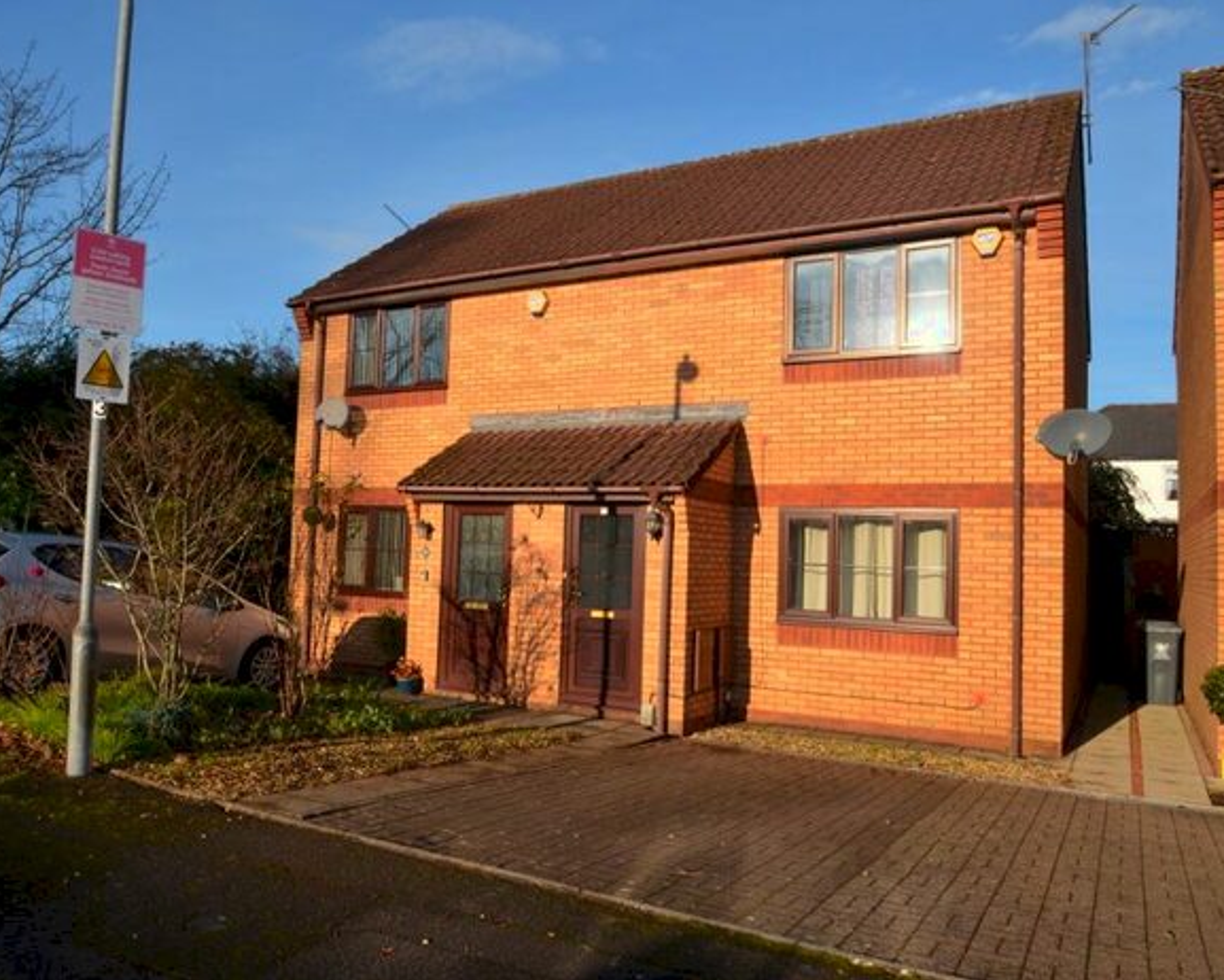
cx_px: 560
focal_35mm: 26
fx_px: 927
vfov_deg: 55.7
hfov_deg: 66.8
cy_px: 490
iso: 100
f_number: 10
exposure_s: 1/200
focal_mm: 15
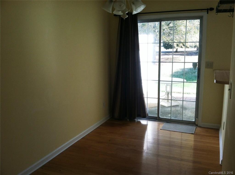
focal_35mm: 35
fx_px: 237
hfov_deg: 52.7
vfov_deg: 40.6
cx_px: 118
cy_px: 88
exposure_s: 1/121
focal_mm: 3.85
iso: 80
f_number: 2.8
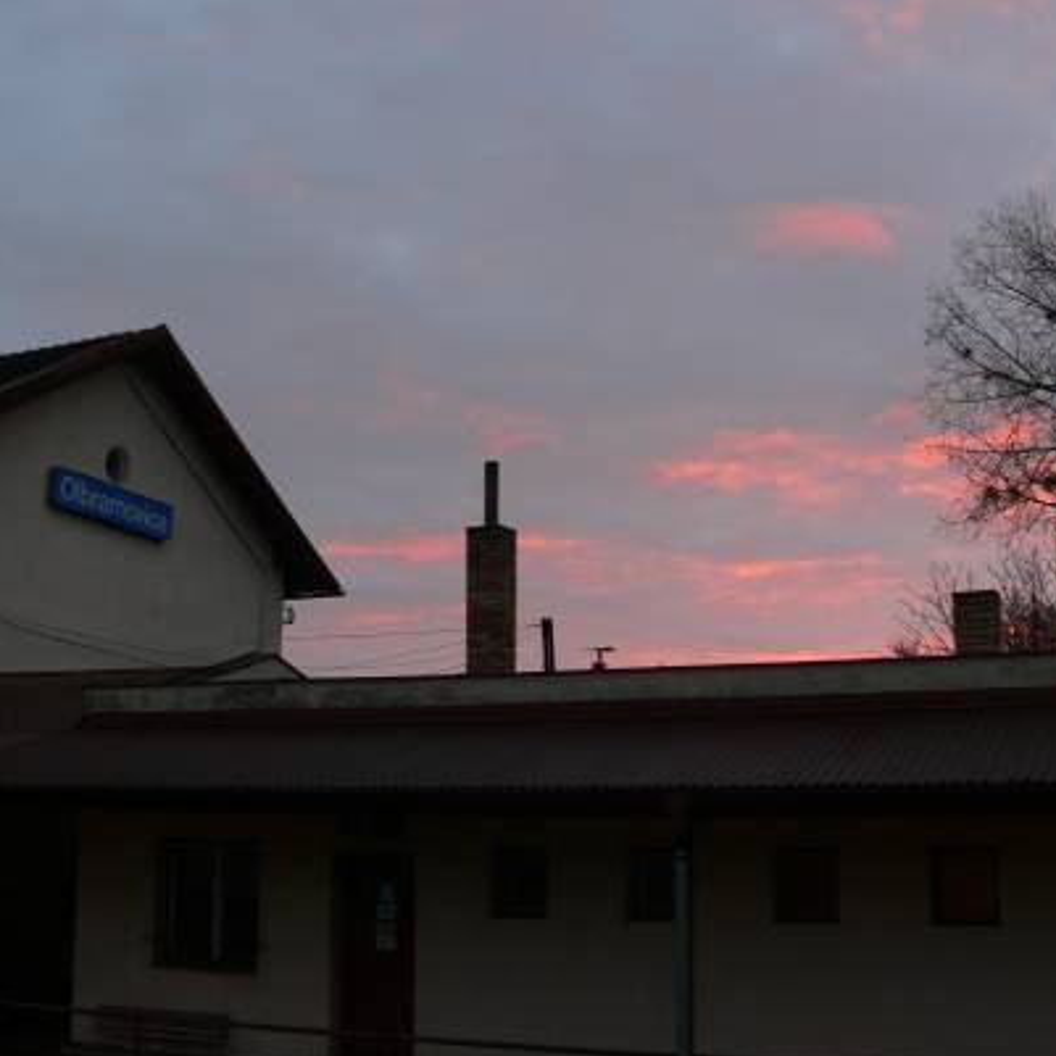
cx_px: 587
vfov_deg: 40.0
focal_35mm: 42
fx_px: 1450
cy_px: 529
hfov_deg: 40.0
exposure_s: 1/40
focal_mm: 7.4
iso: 100
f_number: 2.8
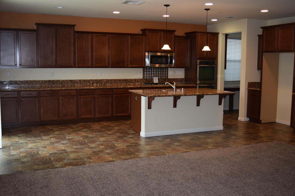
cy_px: 98
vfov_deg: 34.2
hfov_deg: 49.6
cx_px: 148
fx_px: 320
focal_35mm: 39
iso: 800
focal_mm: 26
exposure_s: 1/80
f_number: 4.5
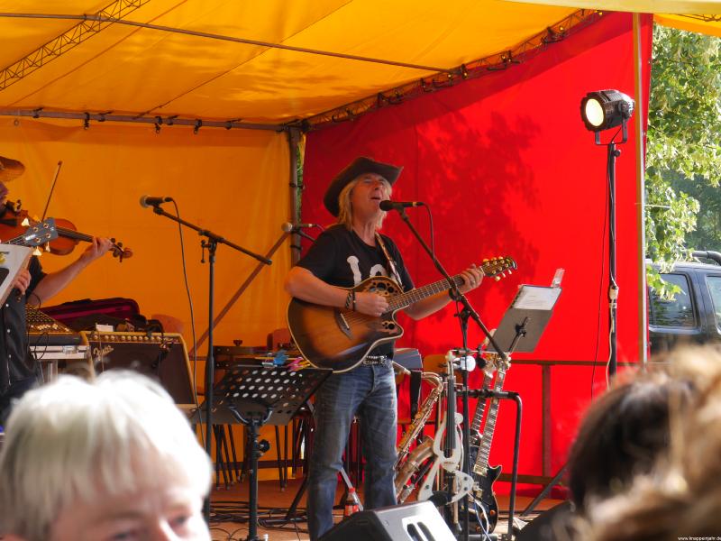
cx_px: 360
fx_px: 2541
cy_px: 270
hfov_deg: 16.1
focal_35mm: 122
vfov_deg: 12.1
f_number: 9
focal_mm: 61
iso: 640
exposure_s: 1/125
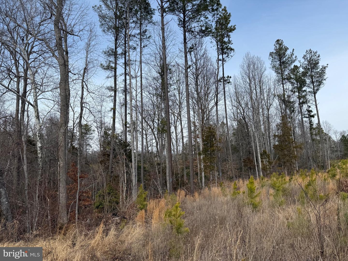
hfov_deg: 71.6
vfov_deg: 56.8
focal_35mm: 24
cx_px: 174
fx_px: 241
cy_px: 130
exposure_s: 1/3584
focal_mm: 6.76
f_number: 1.78
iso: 80
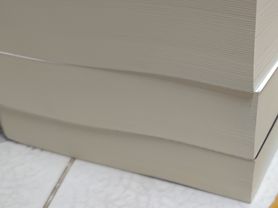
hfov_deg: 38.7
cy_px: 83
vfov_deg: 30.8
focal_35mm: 47
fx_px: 377
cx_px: 226
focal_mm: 5.31
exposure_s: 1/33.3
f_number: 1.7
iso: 1181
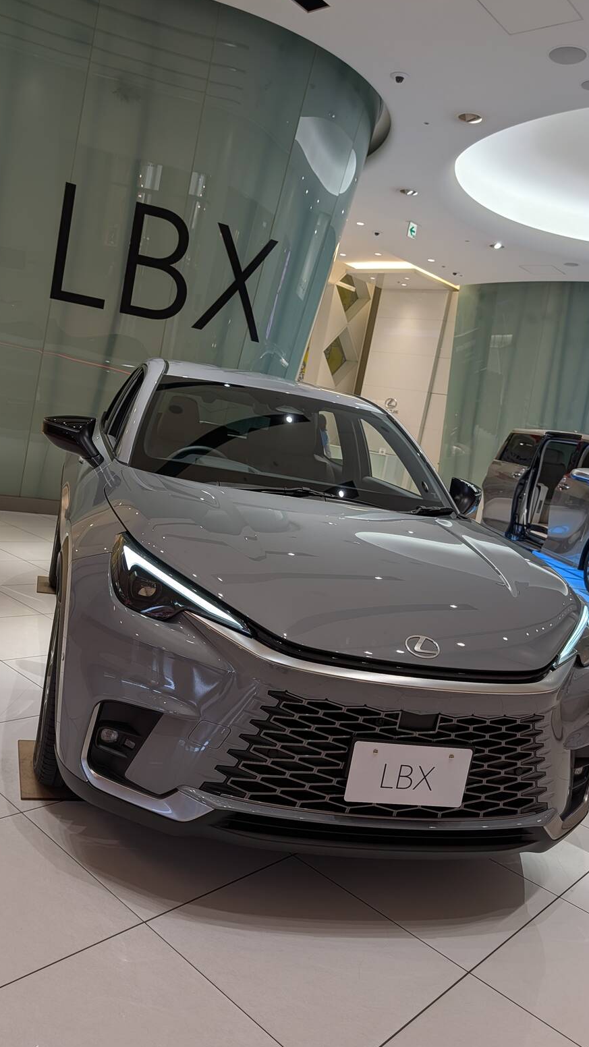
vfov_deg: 69.9
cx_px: 224
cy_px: 532
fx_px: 750
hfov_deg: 42.6
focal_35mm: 27
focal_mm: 6.9
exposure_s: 1/100
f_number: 1.68
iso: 19
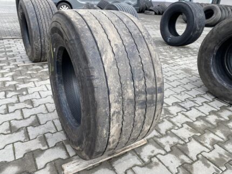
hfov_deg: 67.3
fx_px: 174
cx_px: 116
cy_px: 87
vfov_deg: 53.1
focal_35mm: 26
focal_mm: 4.25
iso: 32
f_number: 1.8
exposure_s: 1/361
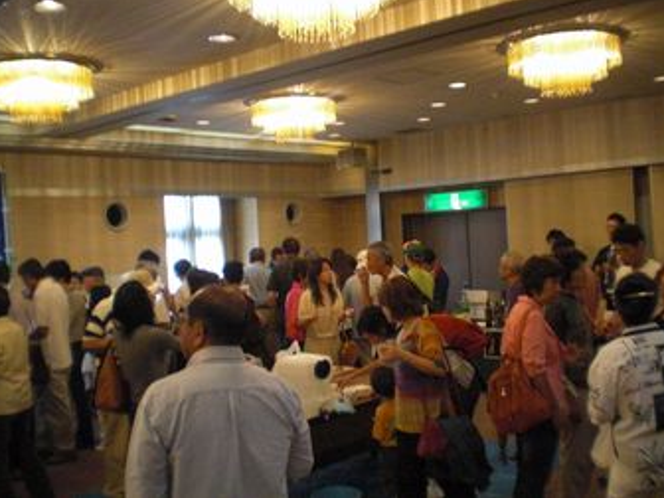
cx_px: 331
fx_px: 748
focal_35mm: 39
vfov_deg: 36.8
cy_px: 244
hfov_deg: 47.9
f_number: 3.1
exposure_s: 1/80
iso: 800
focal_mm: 6.3
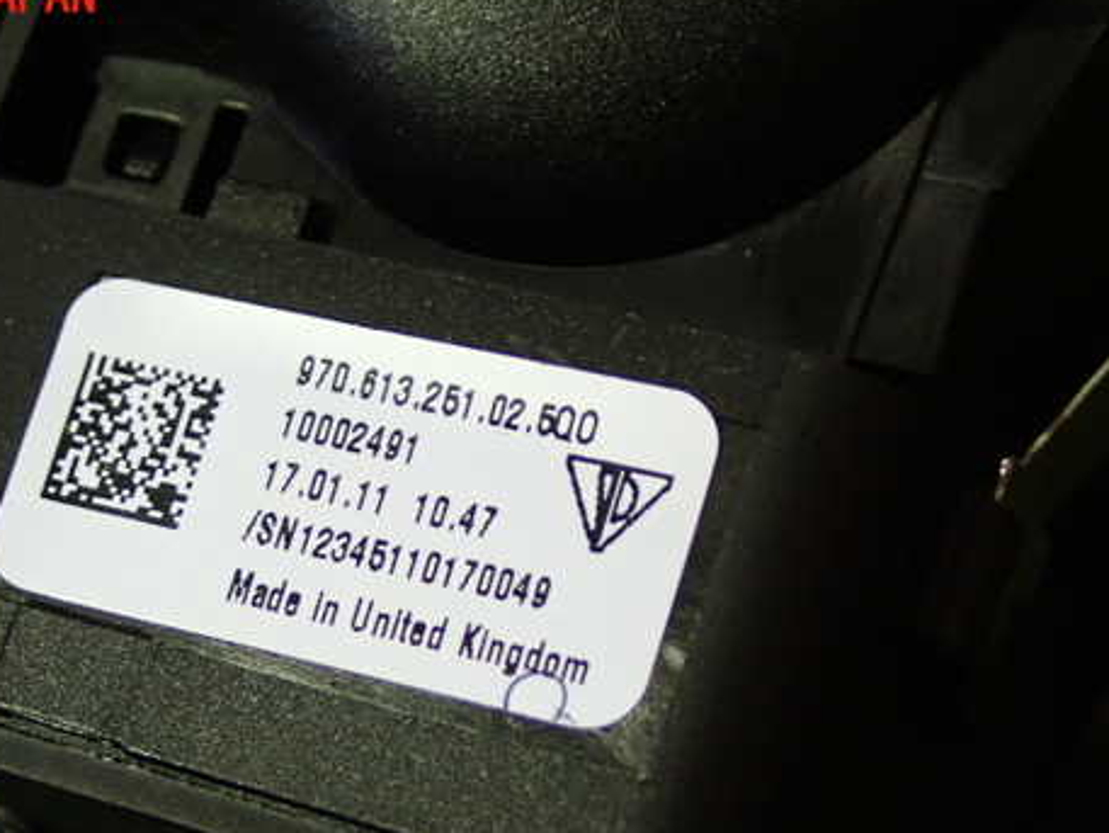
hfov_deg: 19.4
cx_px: 383
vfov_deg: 14.6
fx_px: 3237
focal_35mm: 101
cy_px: 512
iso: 800
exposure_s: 1/40
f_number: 4.1
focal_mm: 13.65
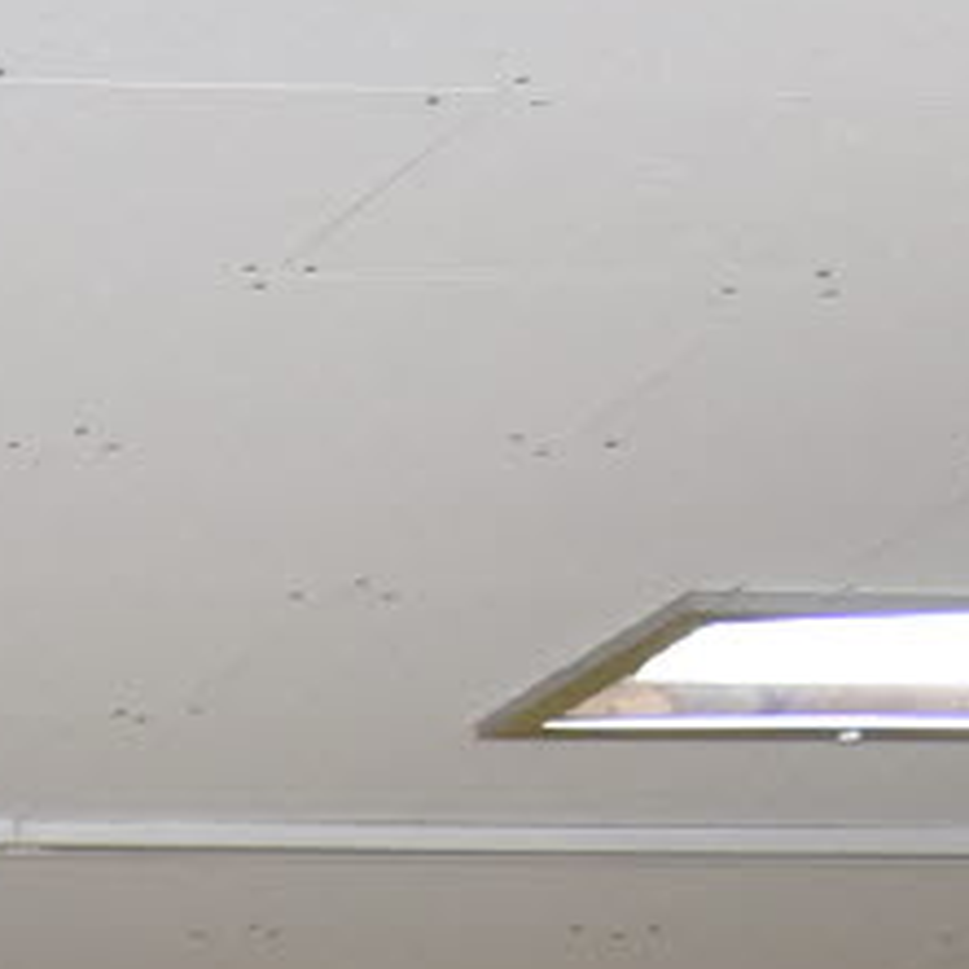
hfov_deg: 6.2
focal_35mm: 237
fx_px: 7506
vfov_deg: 6.8
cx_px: -2749
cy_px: 2740
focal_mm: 28
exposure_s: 1/125
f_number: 4.5
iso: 800
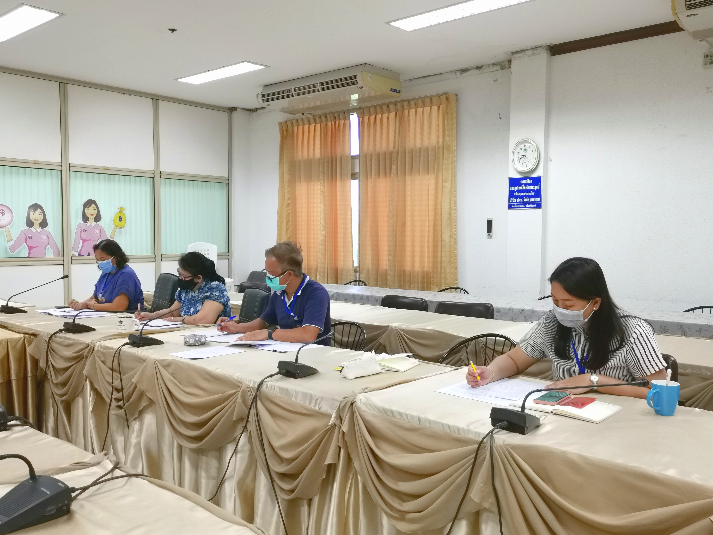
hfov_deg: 56.8
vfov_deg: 44.2
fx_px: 659
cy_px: 268
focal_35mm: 32
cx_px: 356
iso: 200
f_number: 1.8
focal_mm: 5.58
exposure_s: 1/100
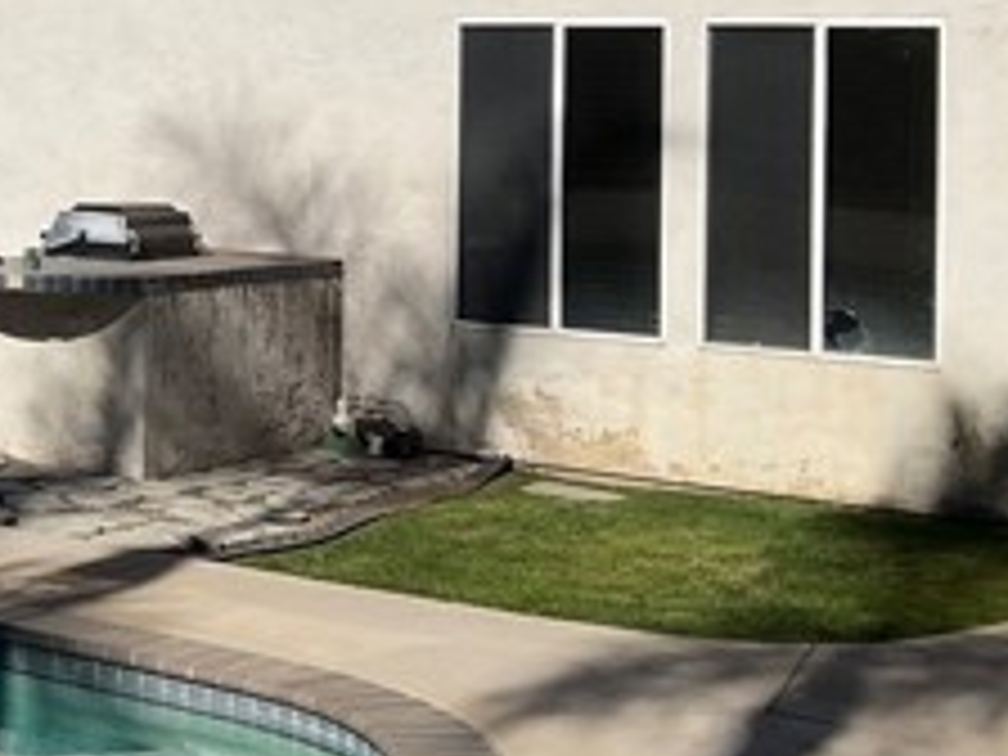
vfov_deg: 17.5
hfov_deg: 21.6
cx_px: -248
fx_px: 2417
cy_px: 50
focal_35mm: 83
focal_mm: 3
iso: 16
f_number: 1.8
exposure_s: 1/5263
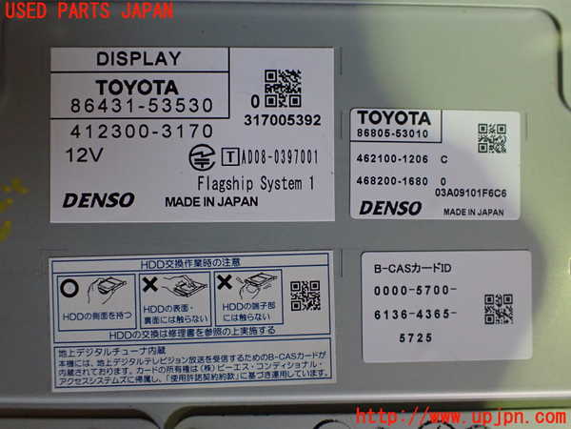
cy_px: 214
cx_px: 286
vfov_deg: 46.8
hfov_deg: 60.0
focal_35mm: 30
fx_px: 495
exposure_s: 1/50
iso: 800
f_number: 2.3
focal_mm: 5.4
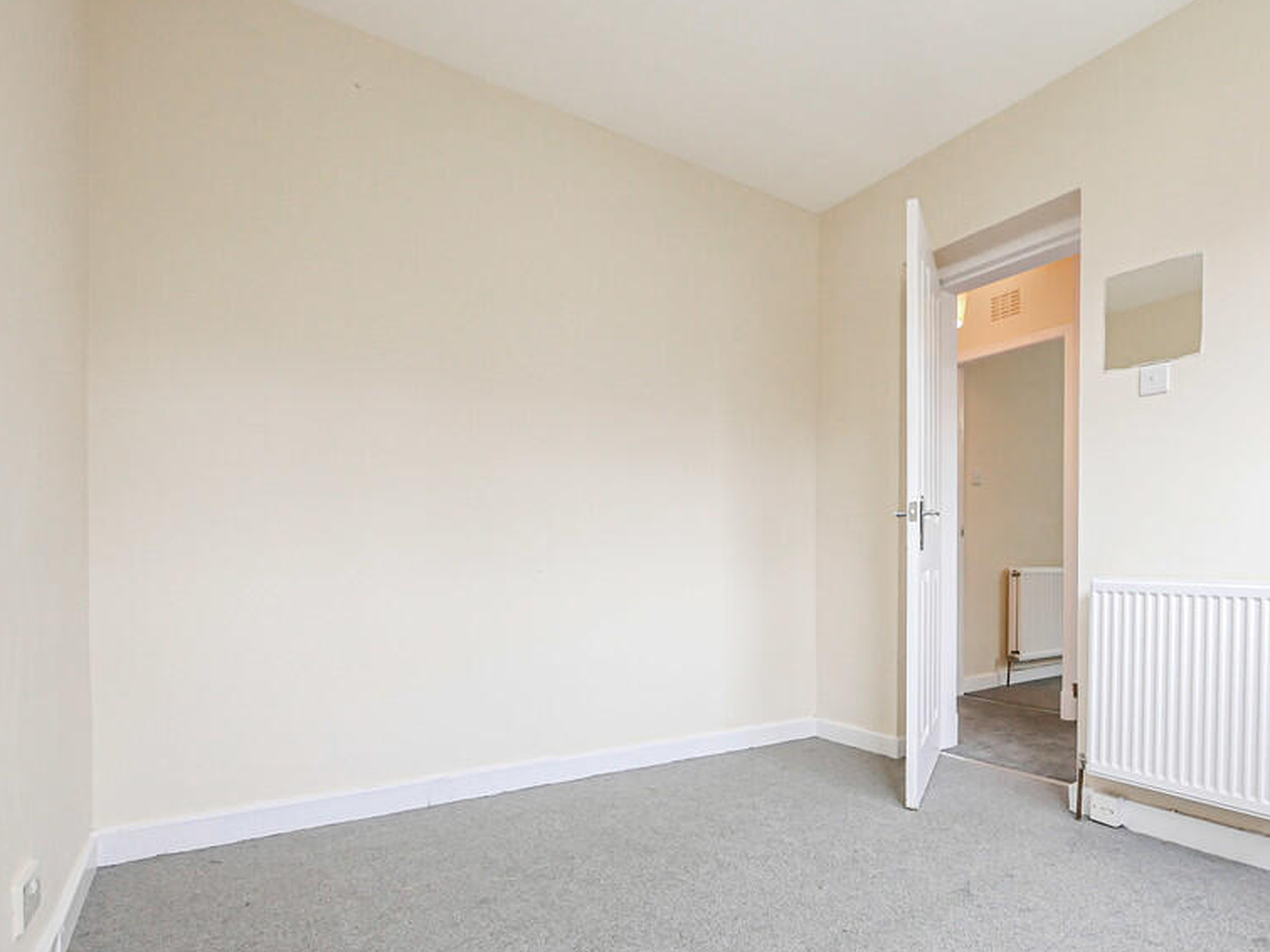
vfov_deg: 67.8
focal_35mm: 19
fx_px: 697
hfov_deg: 82.6
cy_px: 584
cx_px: 816
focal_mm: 7
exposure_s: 1/60
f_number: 4
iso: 500
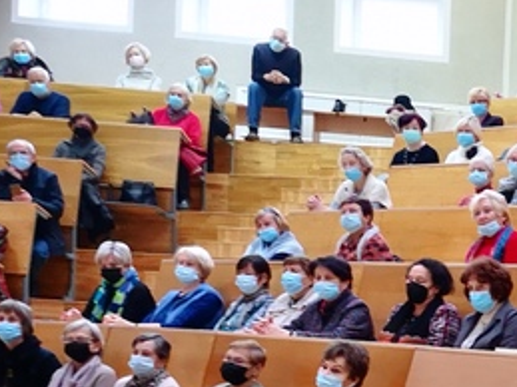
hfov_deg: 18.6
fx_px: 1403
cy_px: 434
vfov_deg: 15.3
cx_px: 761
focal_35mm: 94
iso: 400
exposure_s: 1/25
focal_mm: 3.95
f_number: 1.8
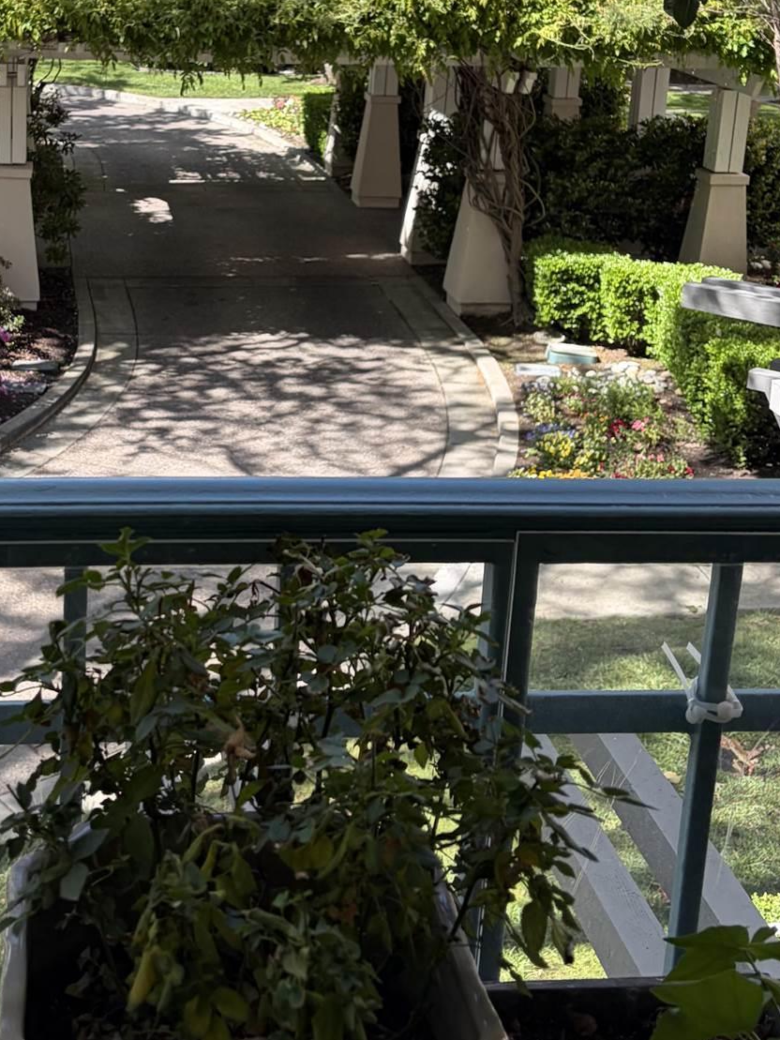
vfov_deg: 34.7
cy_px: 251
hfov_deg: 26.7
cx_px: 191
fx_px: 1622
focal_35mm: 54
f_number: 1.6
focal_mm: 5.96
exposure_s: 1/791
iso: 64
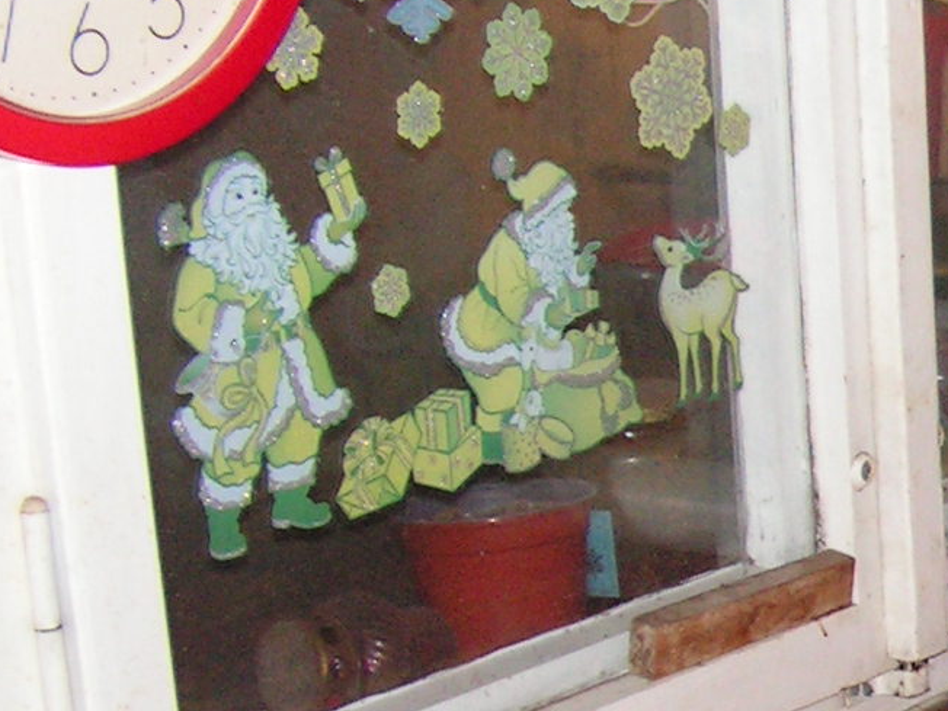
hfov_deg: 16.1
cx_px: 1387
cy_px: 758
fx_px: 3095
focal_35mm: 113
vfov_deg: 12.9
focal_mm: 6
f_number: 3.2
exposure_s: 1/40
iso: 200
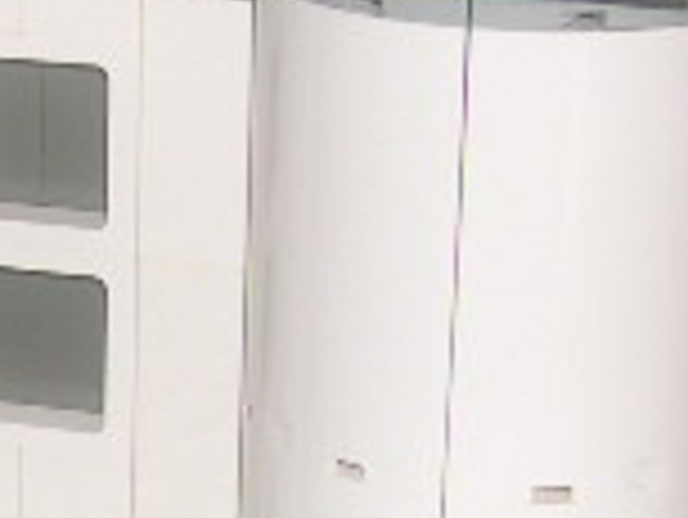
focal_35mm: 159
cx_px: -382
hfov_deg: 11.8
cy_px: 405
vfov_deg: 9.3
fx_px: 3163
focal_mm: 8
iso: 100
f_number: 2.8
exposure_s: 1/60
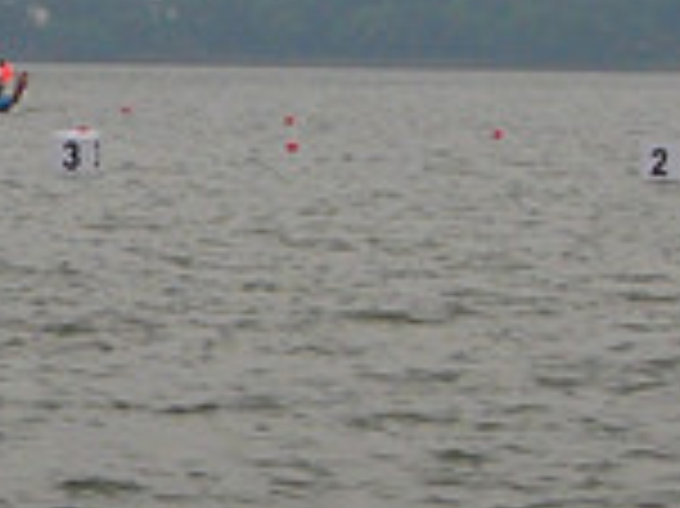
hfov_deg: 6.5
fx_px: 5928
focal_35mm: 302
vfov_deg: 4.9
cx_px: -441
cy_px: 16
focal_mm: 9.4
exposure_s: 1/500
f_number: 3.3
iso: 50
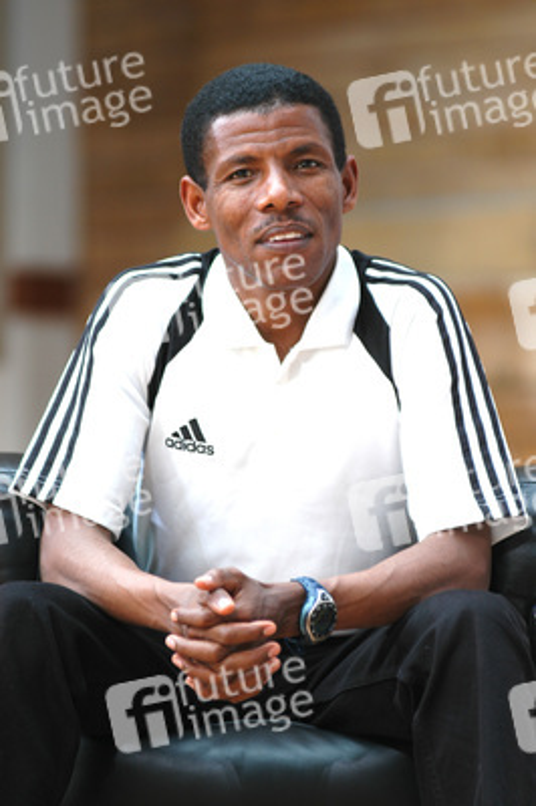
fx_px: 6711
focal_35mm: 300
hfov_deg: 4.6
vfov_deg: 6.9
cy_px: 403
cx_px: 268
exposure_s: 1/160
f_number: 2.8
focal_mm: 200
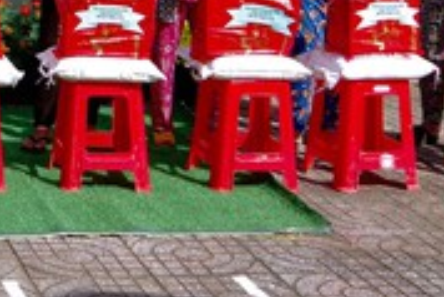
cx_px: -224
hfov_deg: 18.6
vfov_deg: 13.2
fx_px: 1197
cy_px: -166
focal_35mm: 97
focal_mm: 18
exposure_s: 1/160
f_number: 7.1
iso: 100
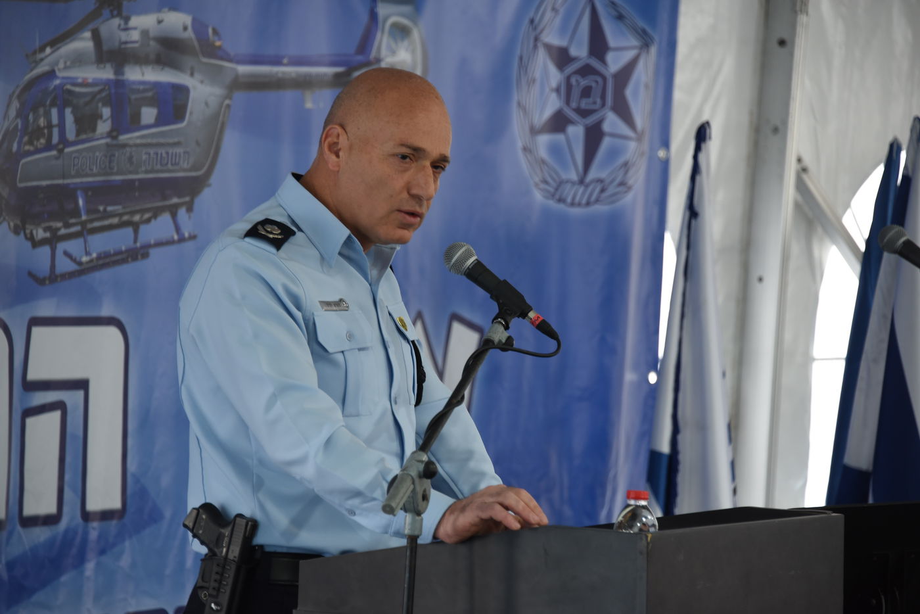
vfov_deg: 6.9
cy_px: 307
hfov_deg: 10.3
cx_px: 460
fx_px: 5112
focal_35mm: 200
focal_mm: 200
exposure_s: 1/60
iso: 1100
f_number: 5.6
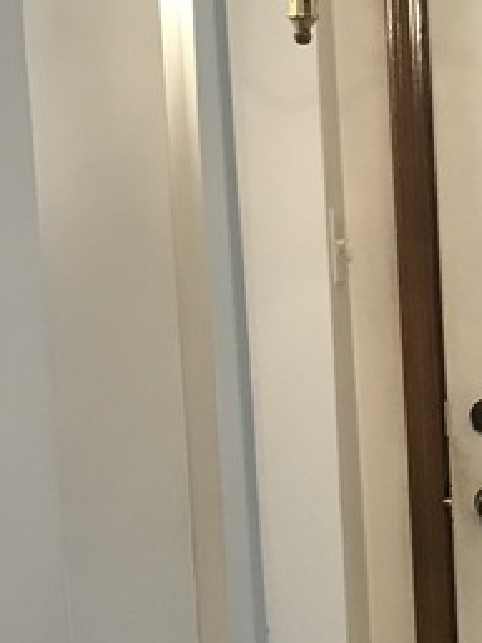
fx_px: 2191
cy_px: 490
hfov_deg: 11.2
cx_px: 1004
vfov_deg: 16.6
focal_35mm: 118
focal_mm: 3.99
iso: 40
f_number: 1.8
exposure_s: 1/15
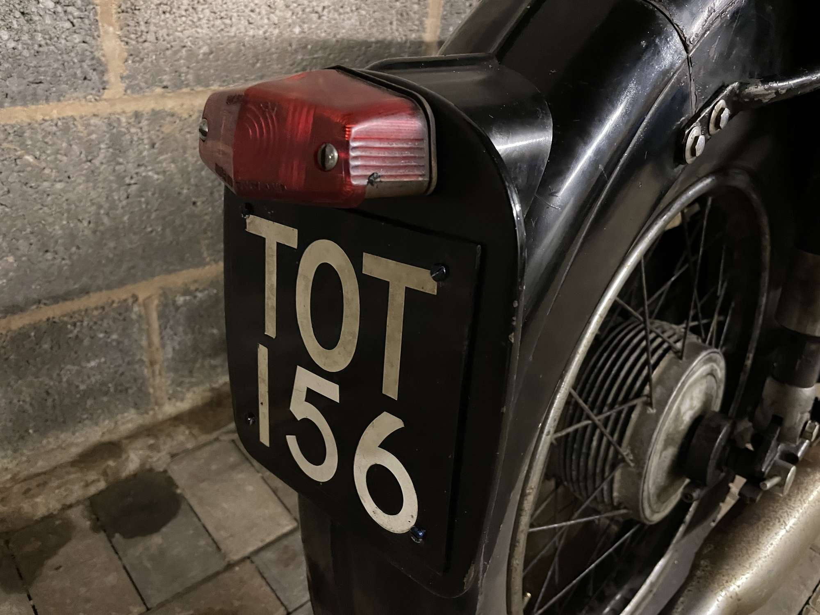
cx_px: 410
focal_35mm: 26
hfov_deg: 67.3
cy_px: 308
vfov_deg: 53.1
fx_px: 616
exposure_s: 1/25
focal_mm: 4.2
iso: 1000
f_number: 1.6
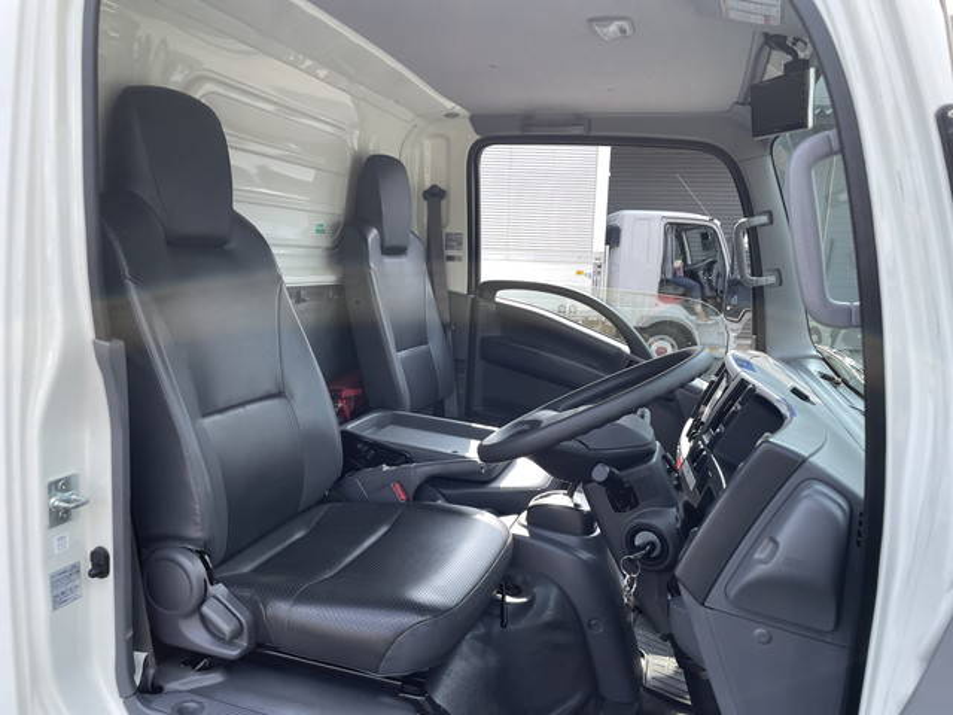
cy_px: 358
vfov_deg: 53.1
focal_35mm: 26
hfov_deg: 67.3
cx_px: 476
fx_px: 716
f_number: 1.6
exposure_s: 1/698
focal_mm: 4.2
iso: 32
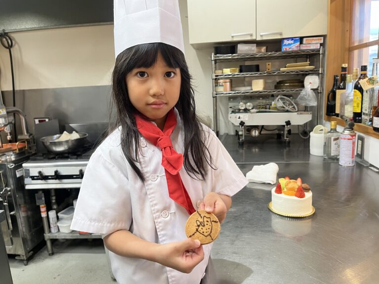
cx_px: 190
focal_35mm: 26
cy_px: 142
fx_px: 285
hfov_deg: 67.3
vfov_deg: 53.1
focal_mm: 5.1
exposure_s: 1/60
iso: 100
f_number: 1.6
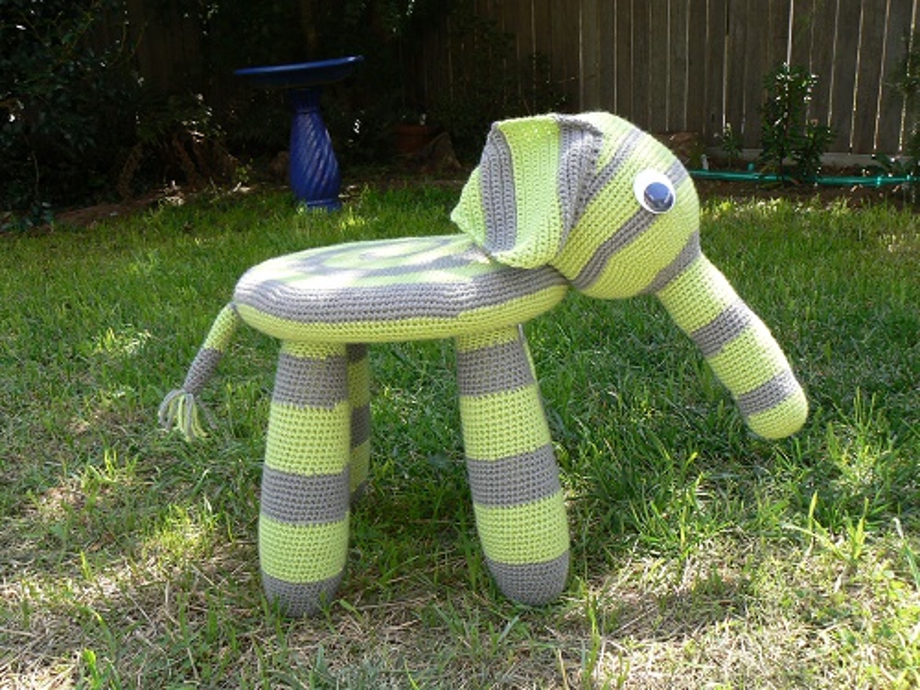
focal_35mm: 36
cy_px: 345
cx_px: 460
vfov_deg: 39.7
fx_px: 957
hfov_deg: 51.4
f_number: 5.6
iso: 80
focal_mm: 6
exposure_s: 1/125
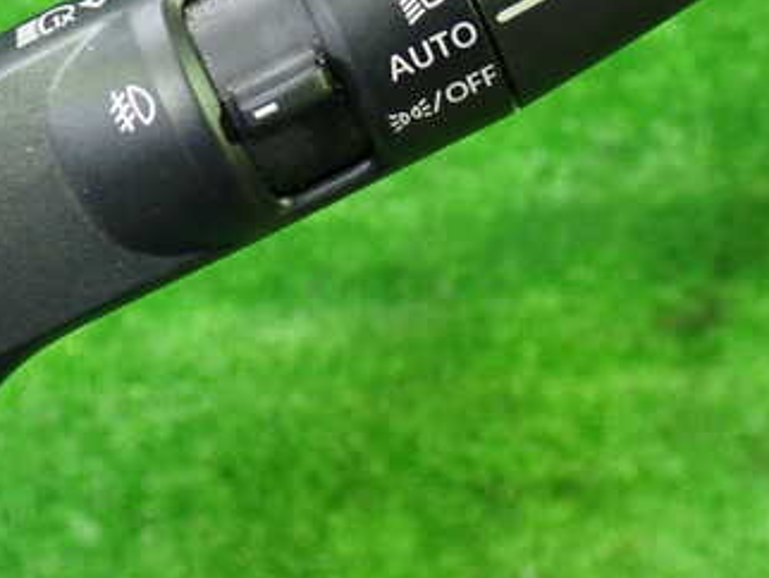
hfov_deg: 28.4
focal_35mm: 67
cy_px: 186
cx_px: 170
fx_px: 1490
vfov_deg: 21.9
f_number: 2.5
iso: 800
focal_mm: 6.37
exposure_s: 1/25
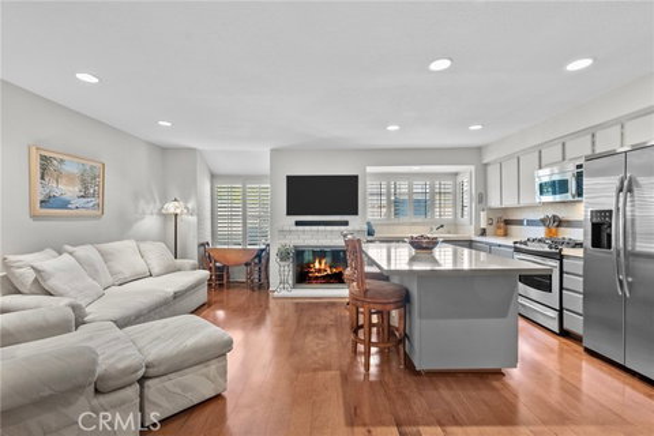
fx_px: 291
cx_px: 327
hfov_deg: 96.7
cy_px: 218
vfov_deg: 73.7
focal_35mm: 16
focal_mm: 16
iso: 2000
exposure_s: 1/2.5
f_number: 7.1
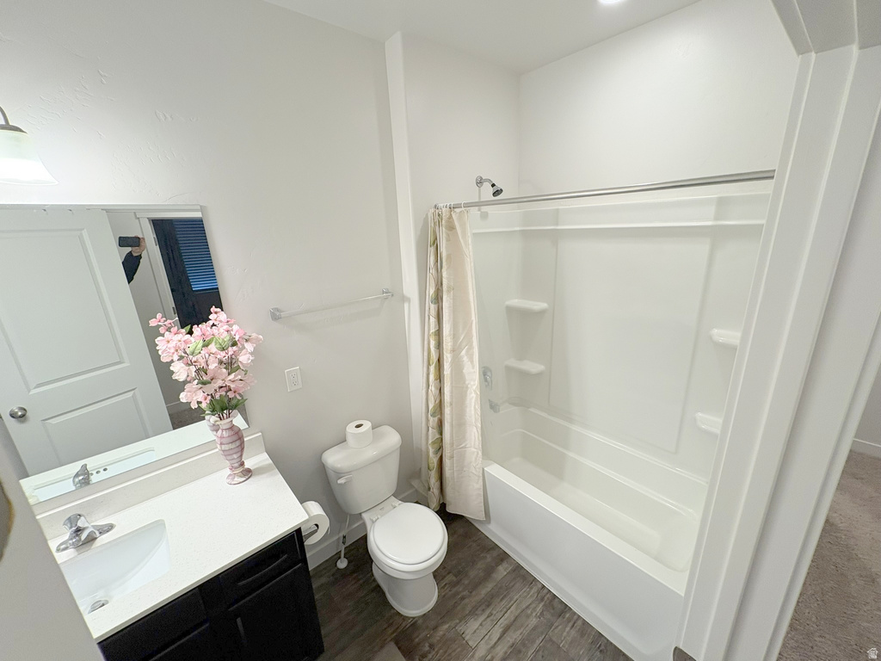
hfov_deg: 102.1
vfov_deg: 85.7
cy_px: 330
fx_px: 356
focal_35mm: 14
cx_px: 440
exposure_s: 1/60
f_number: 2.2
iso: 125
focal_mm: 2.22
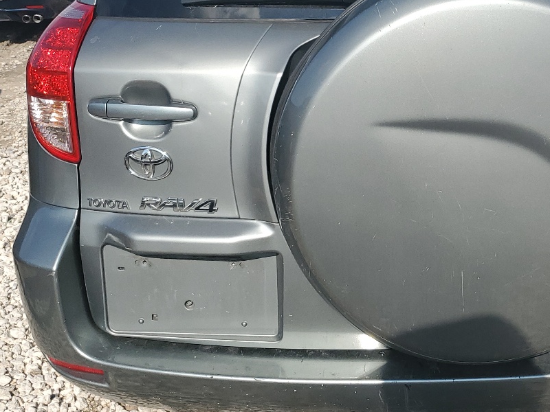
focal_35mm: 52
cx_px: 395
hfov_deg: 36.2
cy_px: 110
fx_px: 826
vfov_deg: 27.7
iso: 50
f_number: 1.5
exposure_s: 1/3333
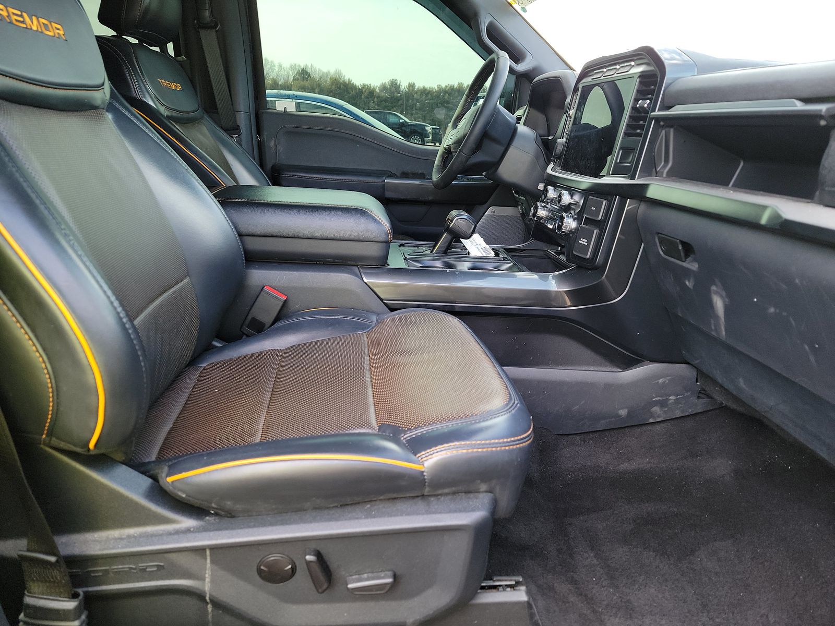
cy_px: 313
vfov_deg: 56.8
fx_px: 579
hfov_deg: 71.6
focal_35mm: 24
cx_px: 418
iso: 106
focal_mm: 6.7
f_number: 1.8
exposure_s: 1/59
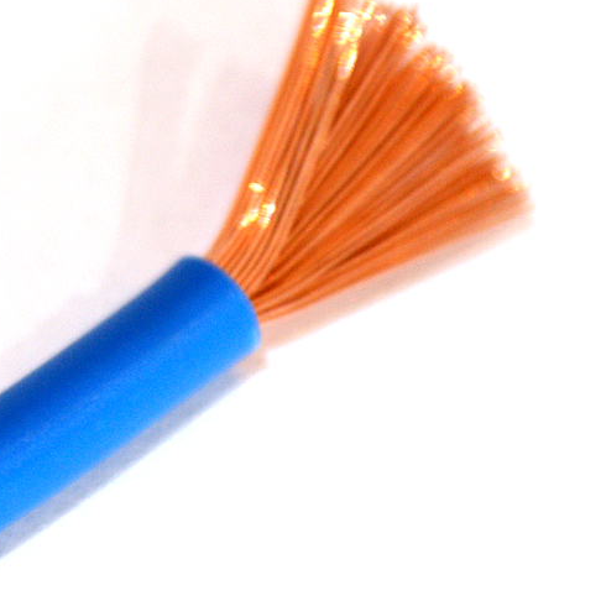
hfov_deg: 9.3
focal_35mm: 188
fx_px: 3693
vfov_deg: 9.3
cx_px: 61
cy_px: 296
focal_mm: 70
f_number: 5.6
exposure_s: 1/25
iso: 400
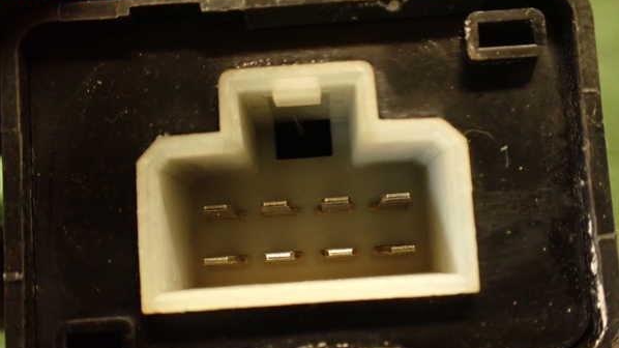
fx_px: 574
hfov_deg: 56.6
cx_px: 310
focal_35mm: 35
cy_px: 207
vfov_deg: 33.6
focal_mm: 5.79
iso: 500
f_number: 2.4
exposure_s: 1/30
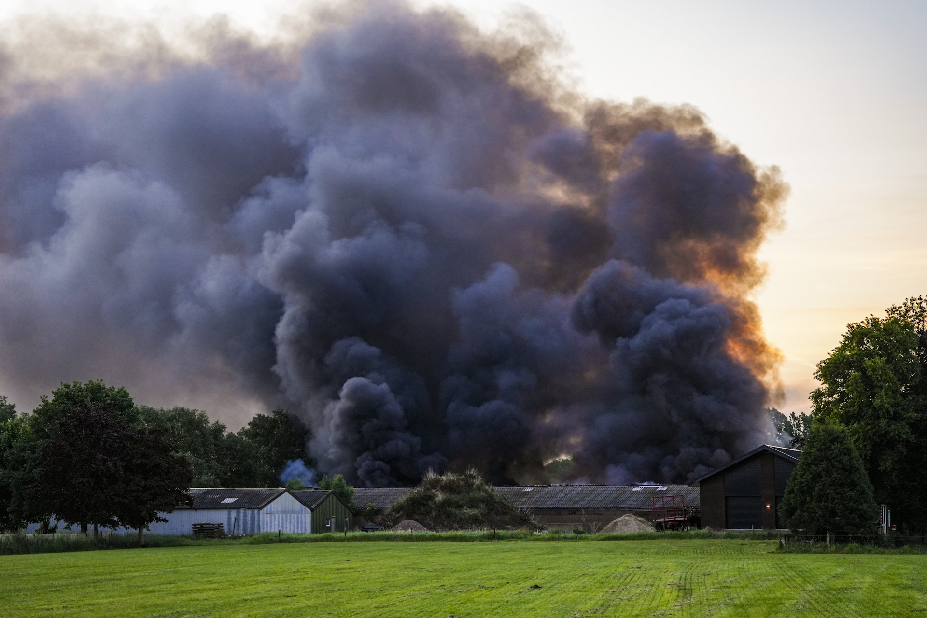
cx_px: 464
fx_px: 1802
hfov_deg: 28.8
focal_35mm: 70
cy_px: 309
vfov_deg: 19.5
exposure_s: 1/640
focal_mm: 70
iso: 800
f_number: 2.8
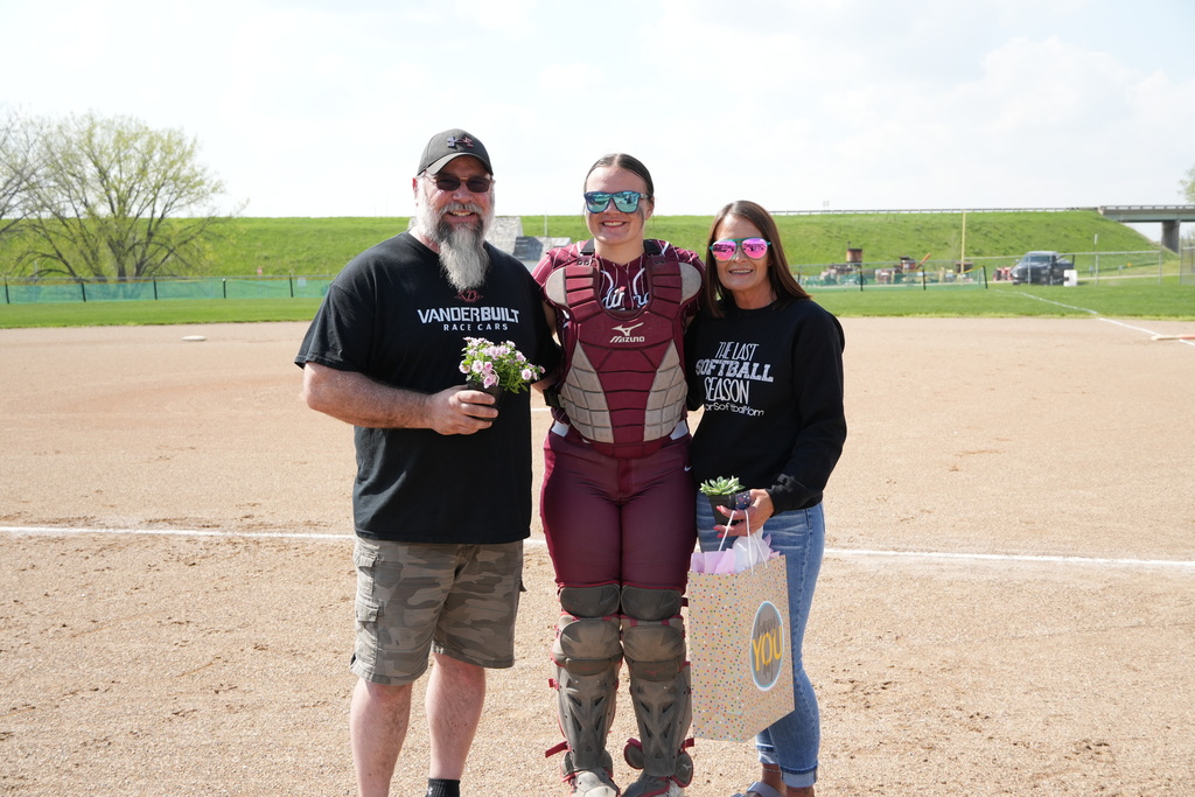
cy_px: 398
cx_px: 598
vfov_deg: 31.9
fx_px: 1394
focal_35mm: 42
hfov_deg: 46.4
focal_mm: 28
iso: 250
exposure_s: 1/1000
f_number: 4.5
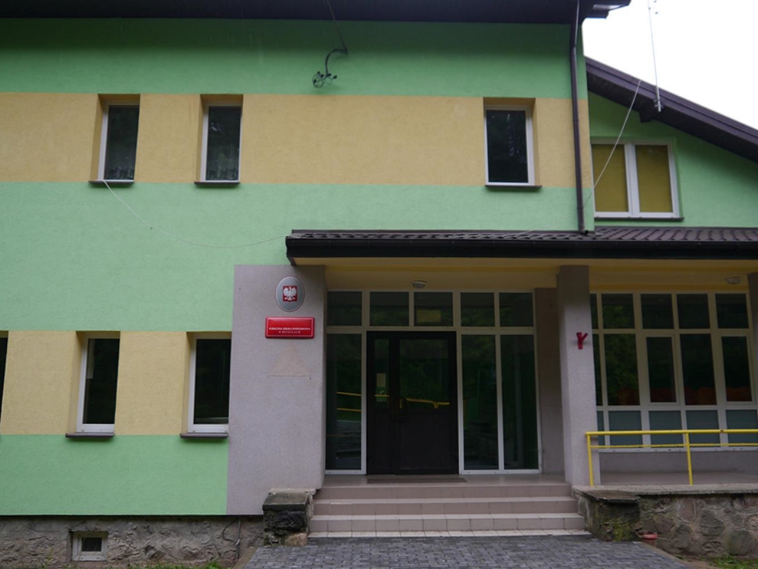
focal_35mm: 29
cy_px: 289
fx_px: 635
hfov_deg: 61.7
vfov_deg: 48.2
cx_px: 384
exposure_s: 1/100
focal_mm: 14
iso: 160
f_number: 3.5
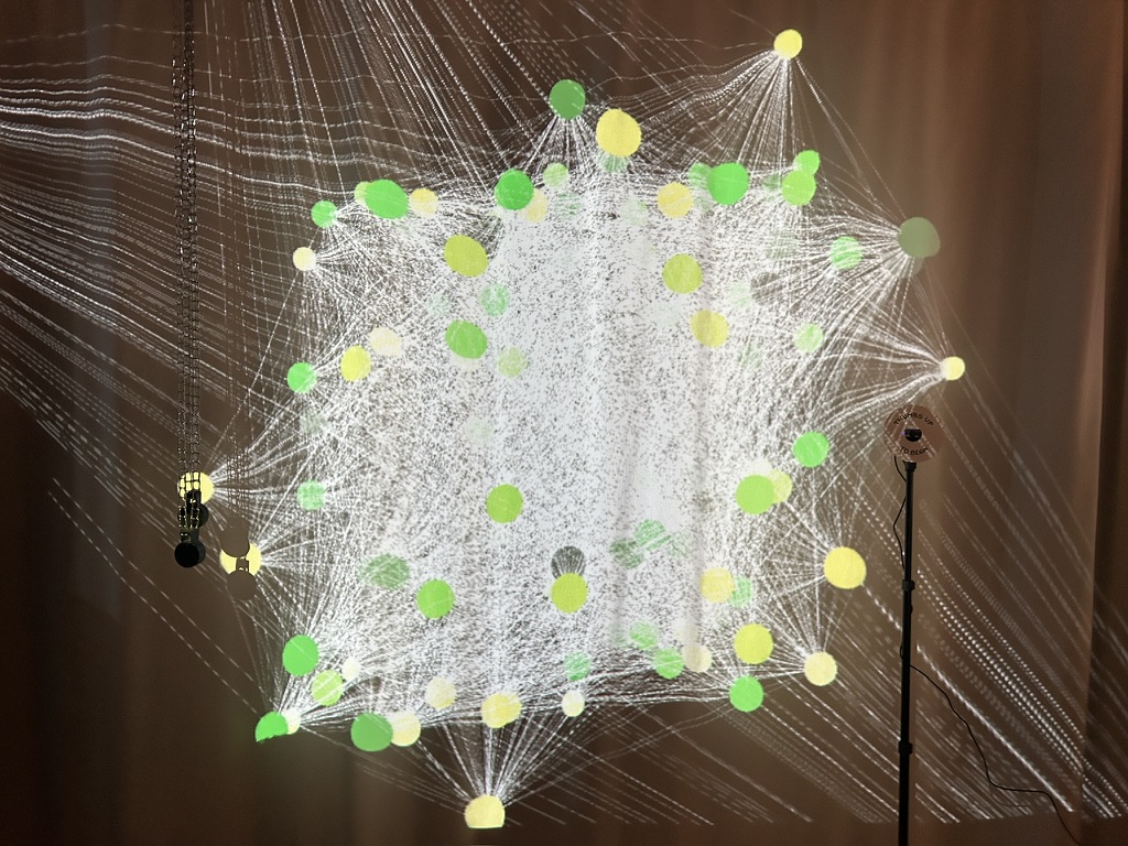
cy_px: 423
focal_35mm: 26
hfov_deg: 67.3
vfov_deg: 53.1
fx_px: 847
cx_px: 564
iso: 400
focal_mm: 5.7
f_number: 1.5
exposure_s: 1/40
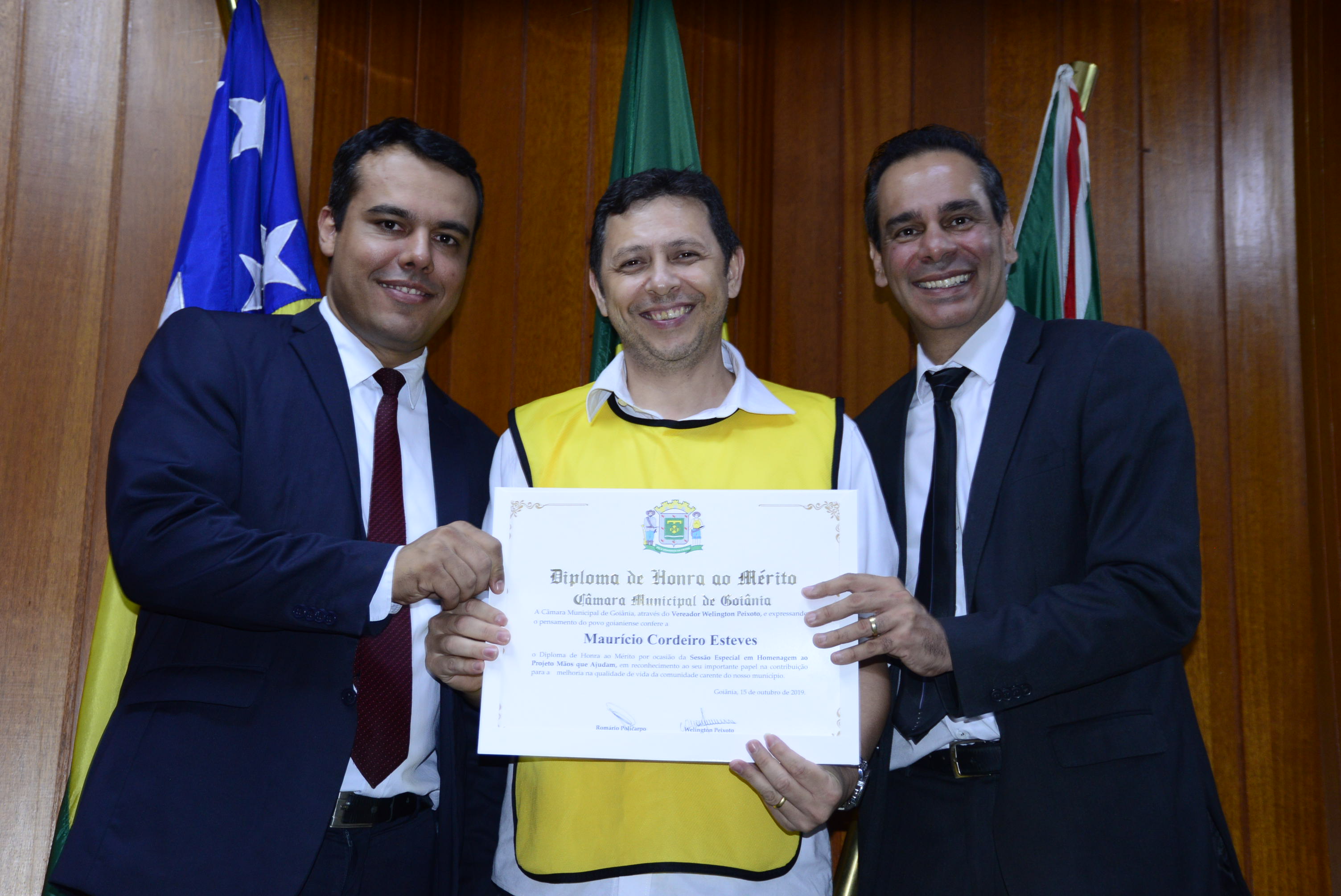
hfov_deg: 32.4
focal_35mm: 62
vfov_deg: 21.9
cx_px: 670
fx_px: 2310
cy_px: 448
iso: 1600
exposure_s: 1/60
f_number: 5
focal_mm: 62
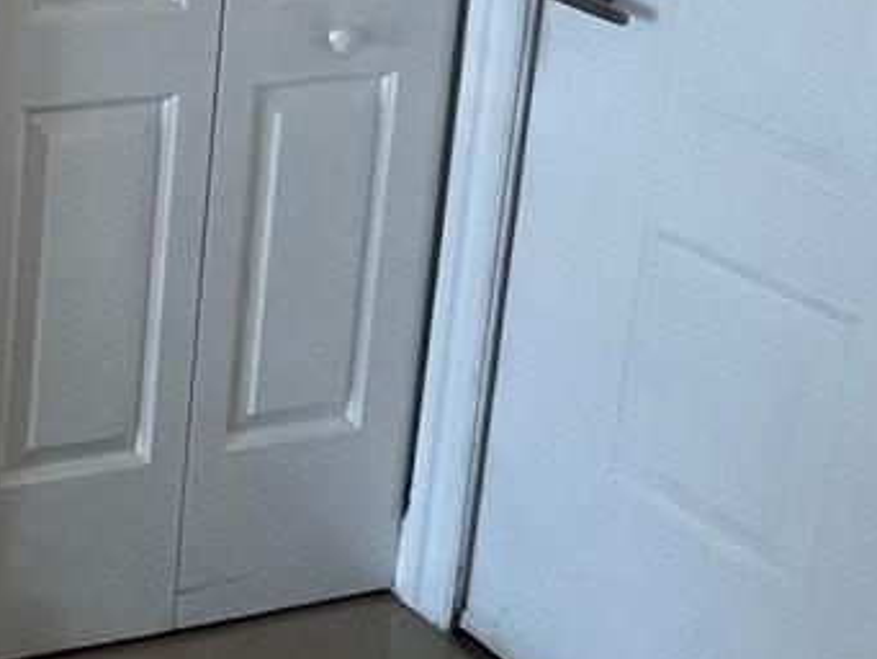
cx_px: -597
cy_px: -237
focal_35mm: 61
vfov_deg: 21.4
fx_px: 1546
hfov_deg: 22.5
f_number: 1.8
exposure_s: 1/120
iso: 200
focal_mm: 1.57
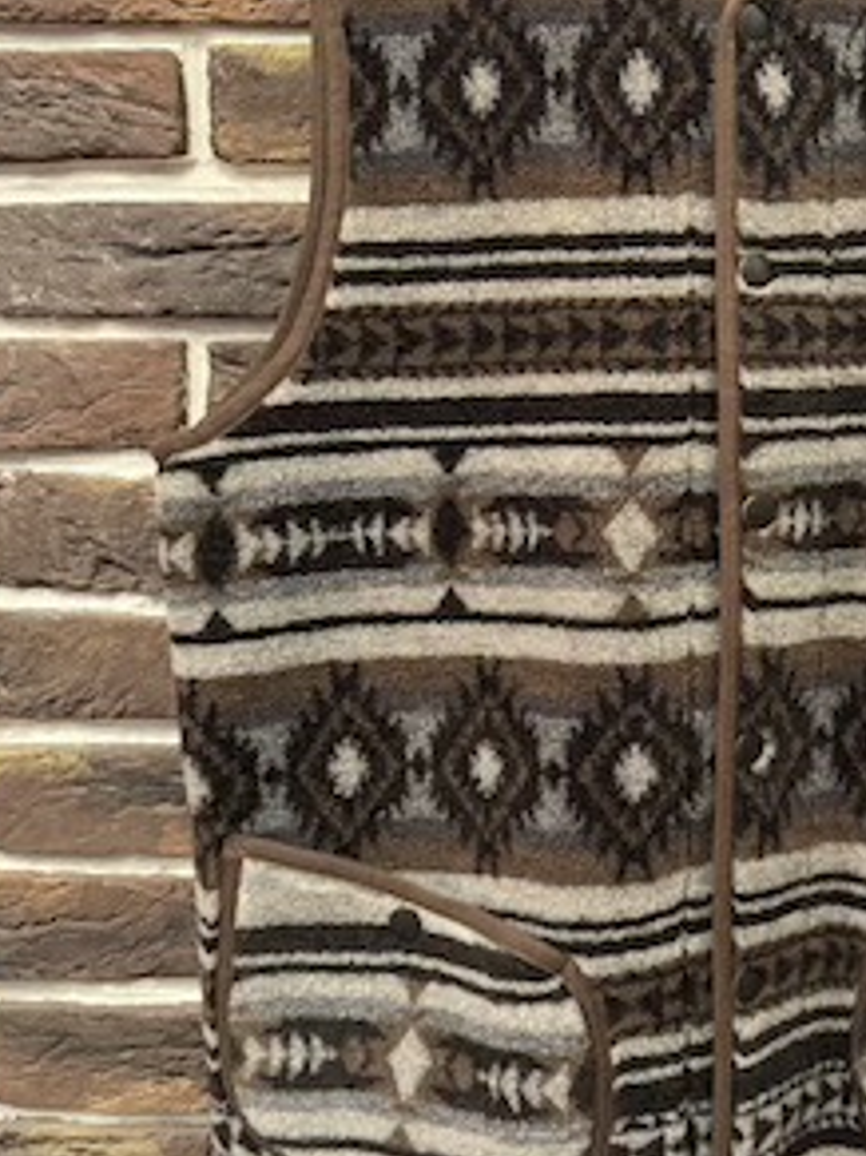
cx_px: 739
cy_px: 419
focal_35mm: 44
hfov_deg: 31.7
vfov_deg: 42.6
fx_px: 1469
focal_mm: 6.86
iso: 800
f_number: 1.78
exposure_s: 1/30
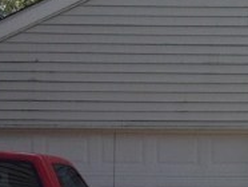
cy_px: 226
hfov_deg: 13.8
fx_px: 976
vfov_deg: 10.7
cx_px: 348
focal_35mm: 136
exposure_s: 1/1695
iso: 50
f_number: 2.4
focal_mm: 4.12
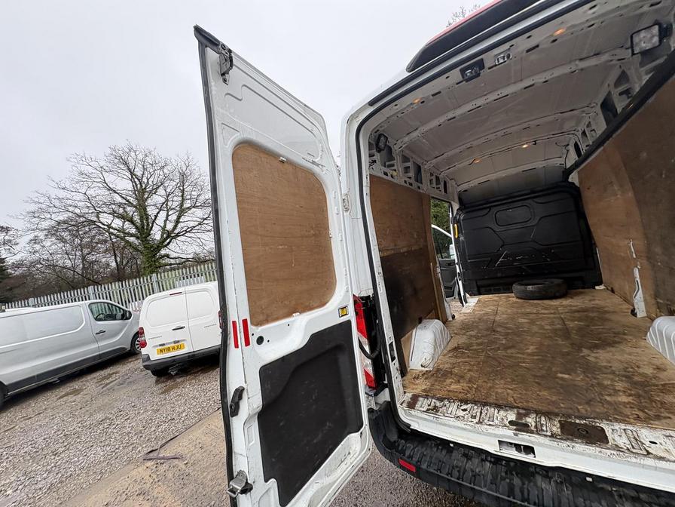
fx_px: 273
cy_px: 254
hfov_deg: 102.1
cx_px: 338
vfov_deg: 85.7
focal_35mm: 14
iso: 50
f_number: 2.2
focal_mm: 2.22
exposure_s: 1/189
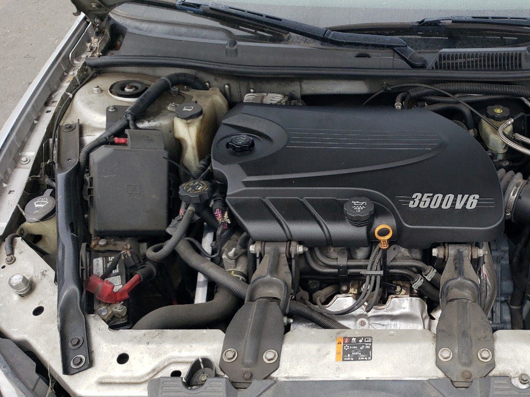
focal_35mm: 41
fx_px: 628
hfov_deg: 44.0
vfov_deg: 35.1
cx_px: 407
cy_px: 231
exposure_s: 1/1250
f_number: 1.5
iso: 50
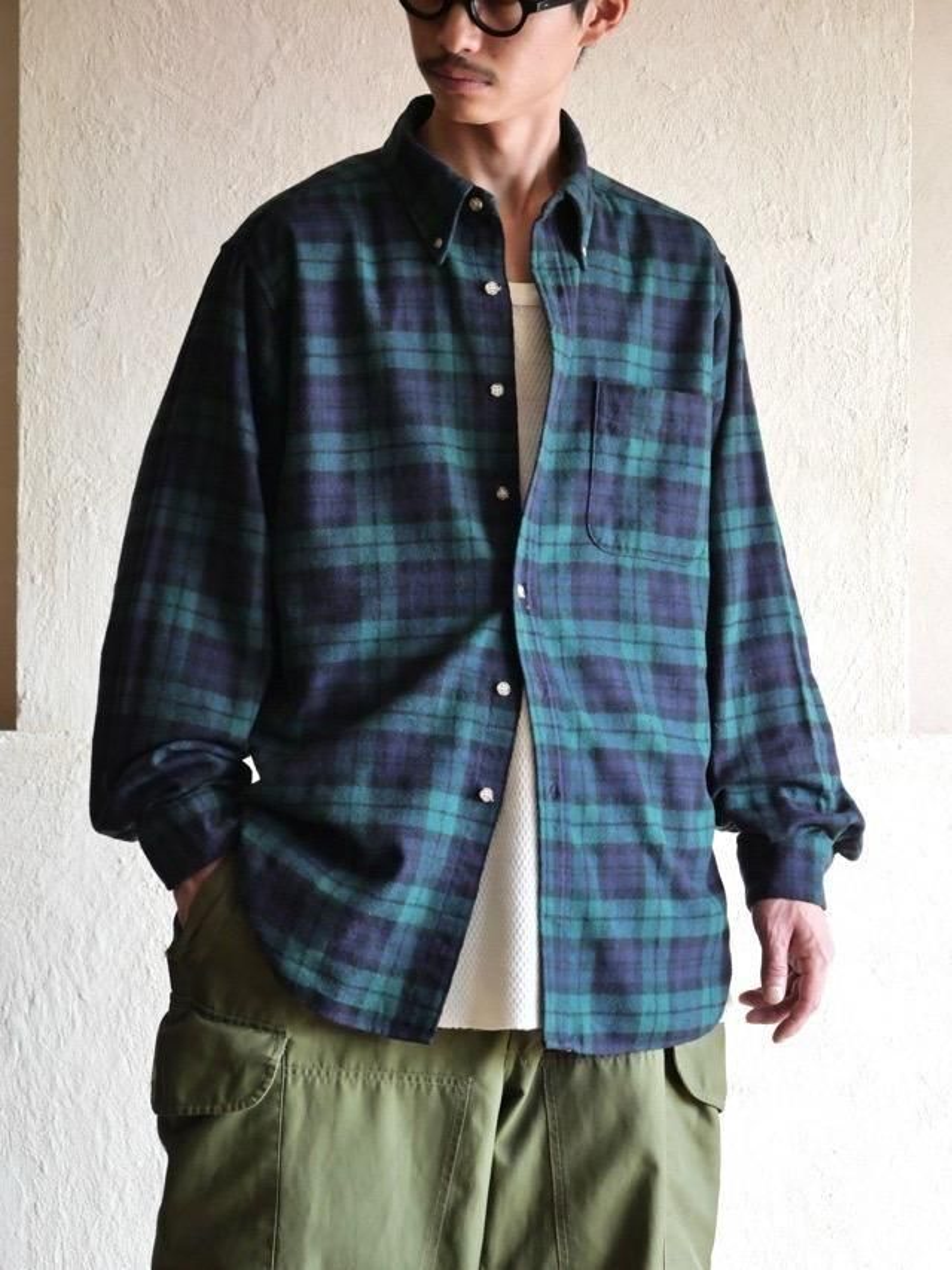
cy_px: 635
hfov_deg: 15.4
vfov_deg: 20.4
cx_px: 476
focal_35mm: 96
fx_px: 3519
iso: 1250
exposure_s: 1/125
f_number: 3.9
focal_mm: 48
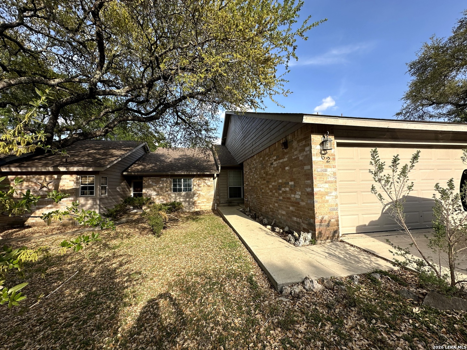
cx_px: 234
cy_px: 175
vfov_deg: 85.7
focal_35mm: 14
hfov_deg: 102.1
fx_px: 189
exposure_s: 1/1033
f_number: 2.2
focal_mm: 2.22
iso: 40
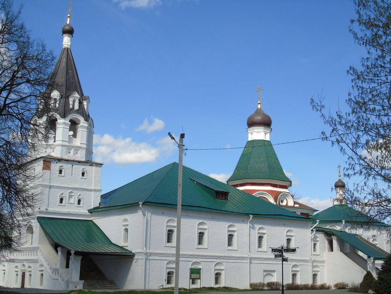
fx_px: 520
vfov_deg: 31.5
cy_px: 147
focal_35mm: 46
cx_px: 196
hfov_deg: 41.2
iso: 80
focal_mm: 8.2
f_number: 4.1
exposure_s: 1/800
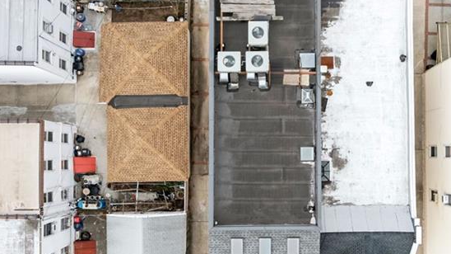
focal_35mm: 43
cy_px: 145
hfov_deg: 47.3
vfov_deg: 27.7
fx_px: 514
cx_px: 248
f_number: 2.4
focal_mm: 8.38
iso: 150
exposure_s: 1/1250
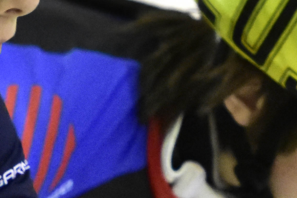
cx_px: -186
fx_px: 8739
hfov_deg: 1.9
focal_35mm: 1059
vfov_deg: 1.3
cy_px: 124
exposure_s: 1/640
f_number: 2.8
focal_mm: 145
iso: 6400
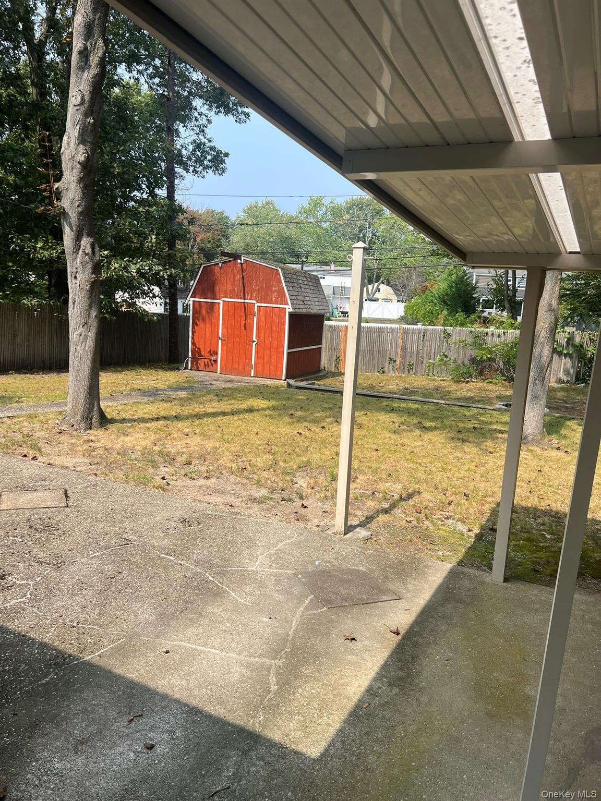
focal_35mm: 26
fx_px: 602
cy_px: 400
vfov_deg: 67.3
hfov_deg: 53.1
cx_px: 300
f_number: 1.5
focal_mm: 5.7
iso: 50
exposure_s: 1/2008
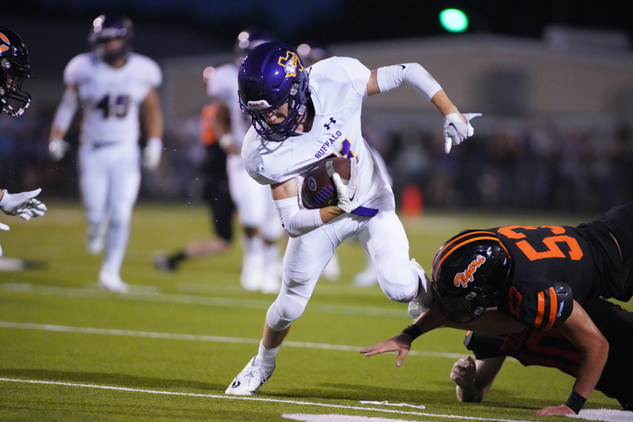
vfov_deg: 4.6
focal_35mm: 300
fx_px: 5275
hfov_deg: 6.9
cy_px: 211
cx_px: 316
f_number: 2.8
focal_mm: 300
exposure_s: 1/800
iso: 12800
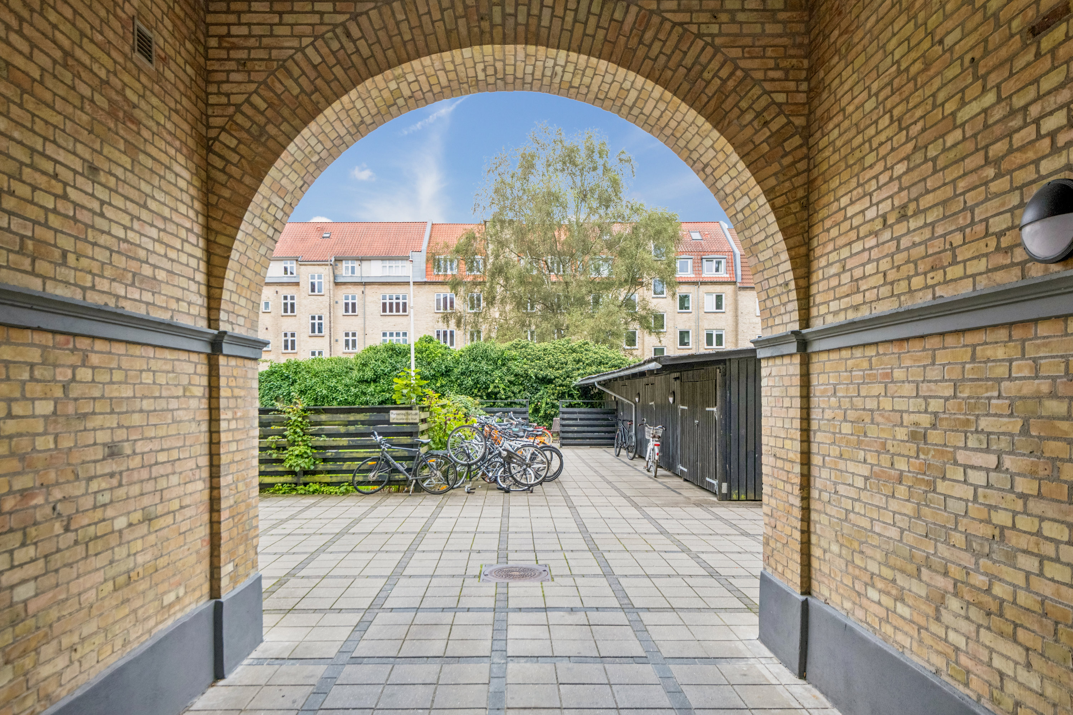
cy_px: 358
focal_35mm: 22
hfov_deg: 78.6
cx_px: 536
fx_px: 656
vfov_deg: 57.2
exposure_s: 1/125
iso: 800
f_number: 10
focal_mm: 22
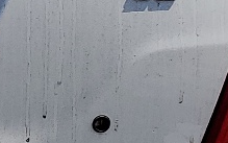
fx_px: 1249
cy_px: 67
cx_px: -249
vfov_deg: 6.5
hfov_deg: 9.6
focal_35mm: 201
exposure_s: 1/5000
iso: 50
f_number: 1.5
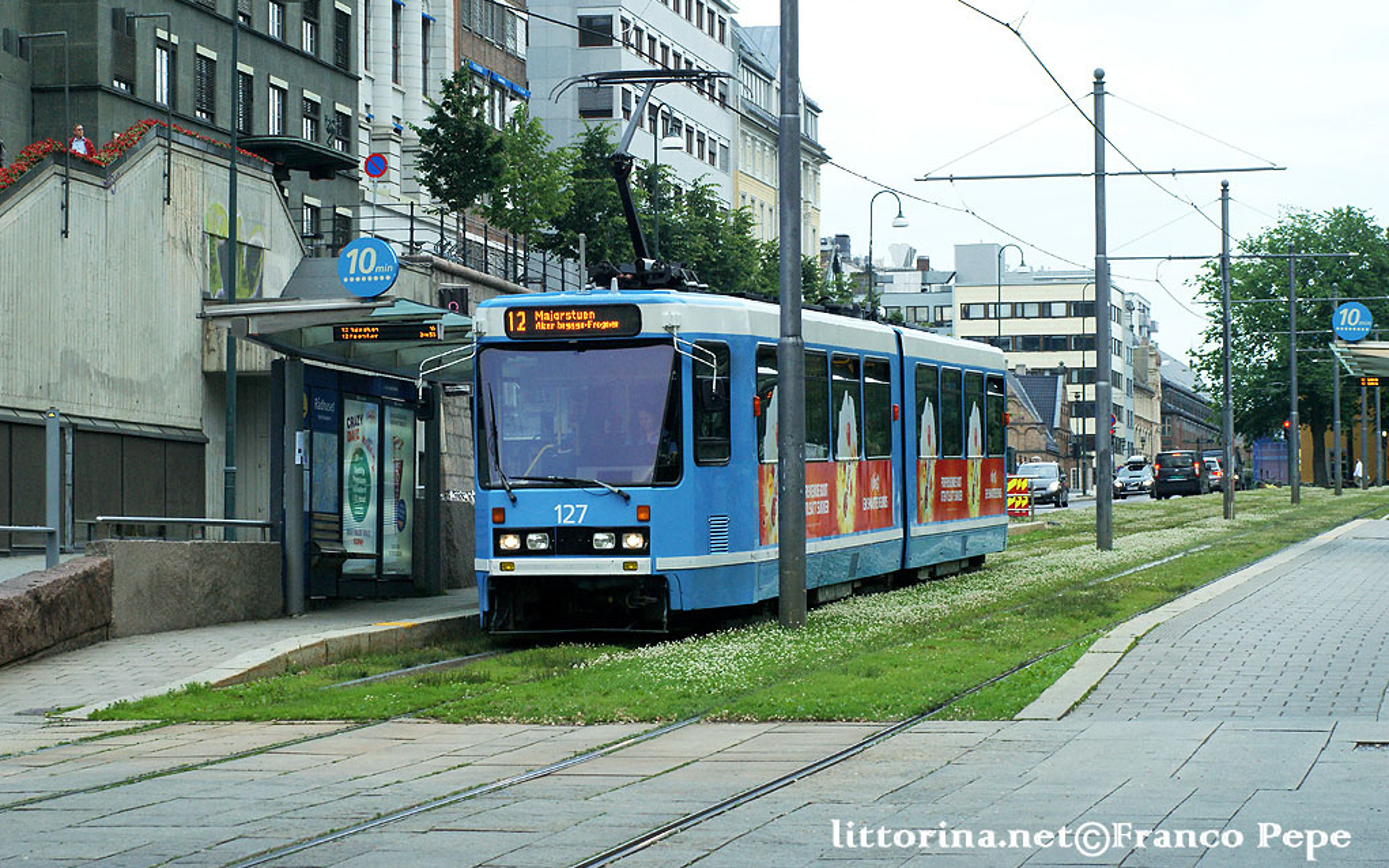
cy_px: 408
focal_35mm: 92
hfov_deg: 22.6
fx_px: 3482
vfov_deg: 14.2
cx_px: 694
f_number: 8
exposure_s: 1/125
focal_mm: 60
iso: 800
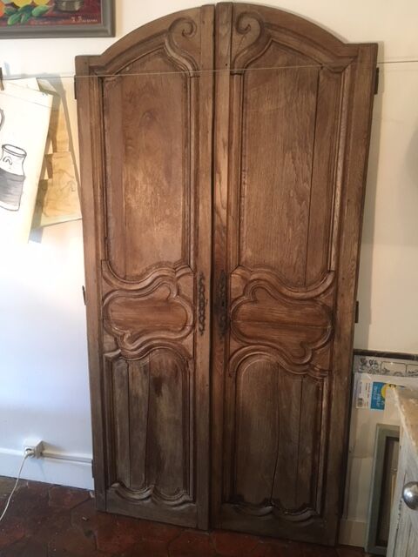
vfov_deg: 61.7
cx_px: 209
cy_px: 278
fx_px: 467
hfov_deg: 48.2
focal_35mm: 29
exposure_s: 1/33
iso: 200
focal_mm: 4.15
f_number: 2.2
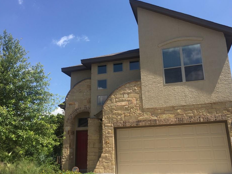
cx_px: 125
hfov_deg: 56.7
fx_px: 214
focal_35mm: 32
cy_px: 92
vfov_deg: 44.1
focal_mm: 4.15
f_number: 2.2
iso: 32
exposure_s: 1/1412
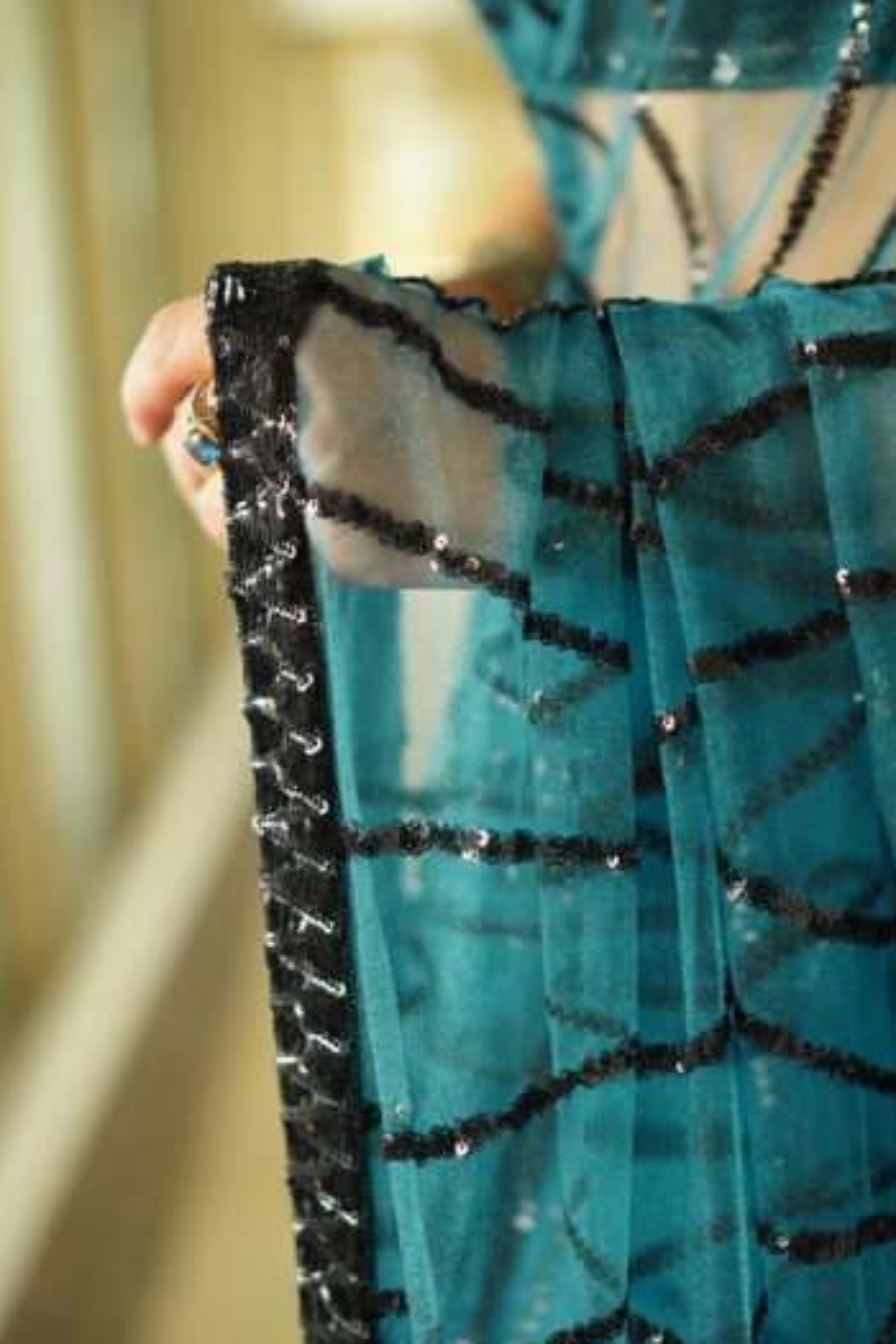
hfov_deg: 22.4
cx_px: 676
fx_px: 2240
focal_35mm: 60
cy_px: 607
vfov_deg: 33.4
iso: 320
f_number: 1.4
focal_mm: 35
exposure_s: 1/250
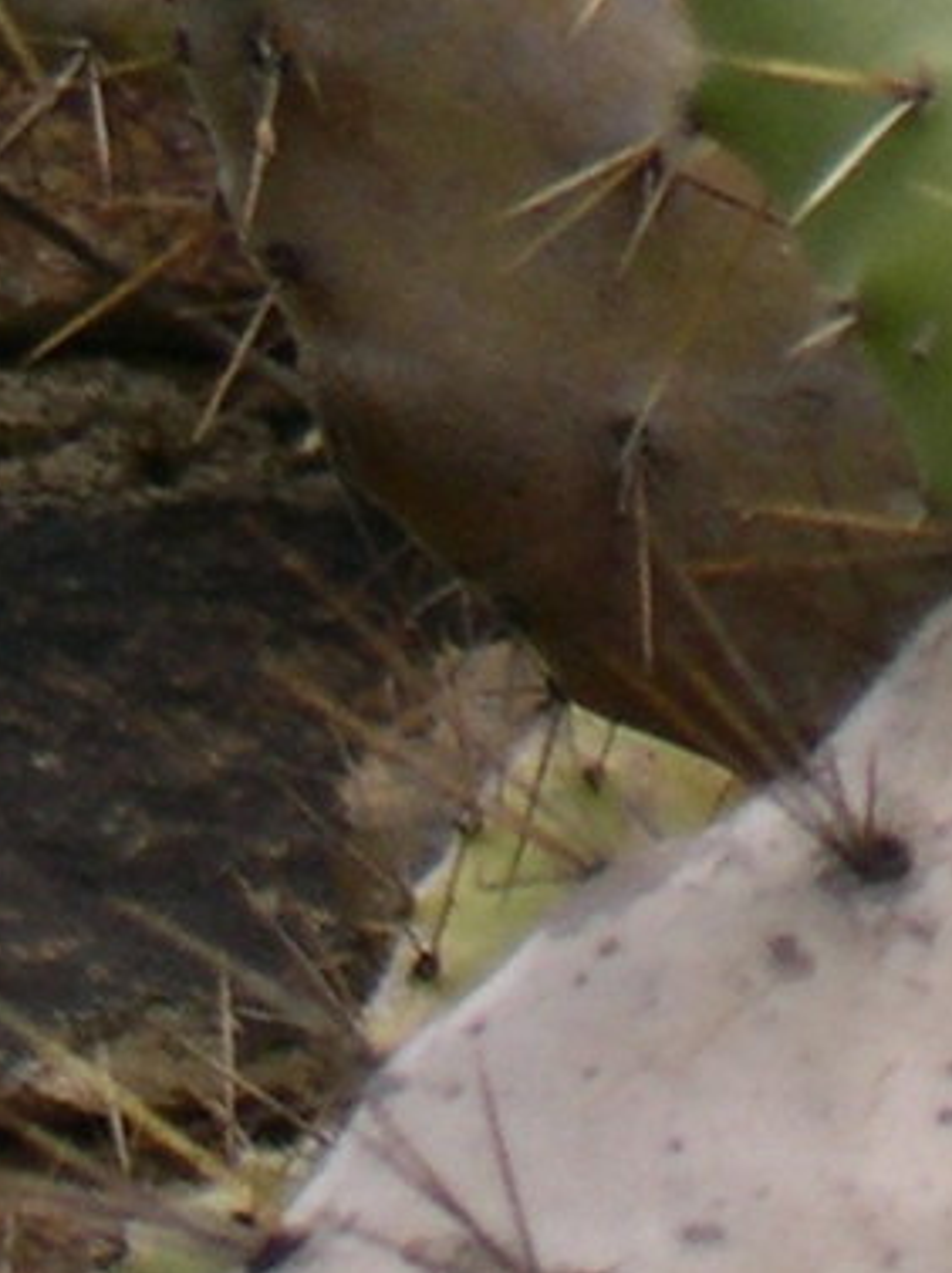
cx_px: 682
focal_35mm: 525
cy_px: -1641
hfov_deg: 2.8
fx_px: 19284
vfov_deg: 3.7
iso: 100
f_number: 4.9
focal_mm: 24
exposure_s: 1/97
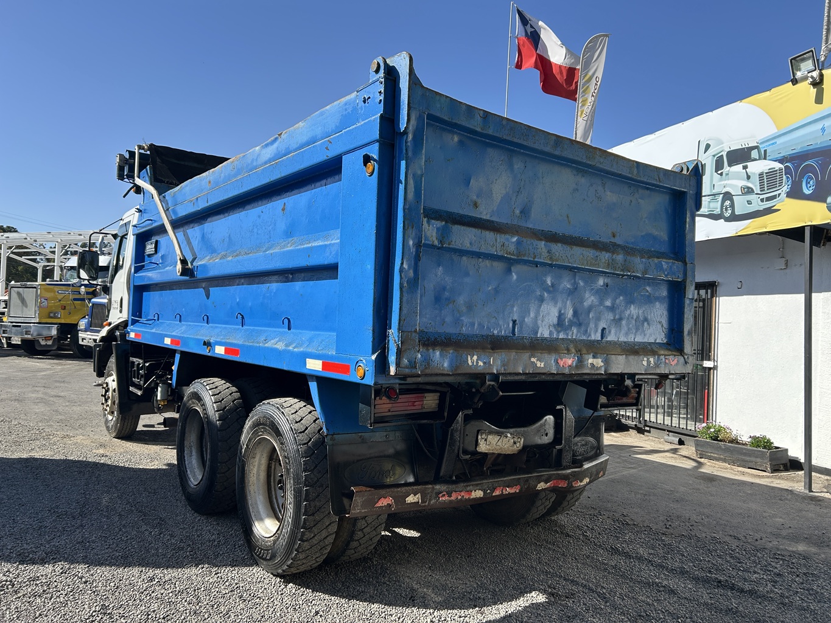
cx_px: 416
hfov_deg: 67.3
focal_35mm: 26
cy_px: 312
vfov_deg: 53.1
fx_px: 624
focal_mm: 5.7
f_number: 1.5
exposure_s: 1/2513
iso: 50
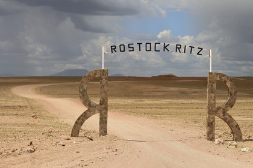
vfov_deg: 19.5
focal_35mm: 70
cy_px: 84
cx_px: 126
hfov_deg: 28.8
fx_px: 492
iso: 400
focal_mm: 70
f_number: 8
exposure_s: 1/3200
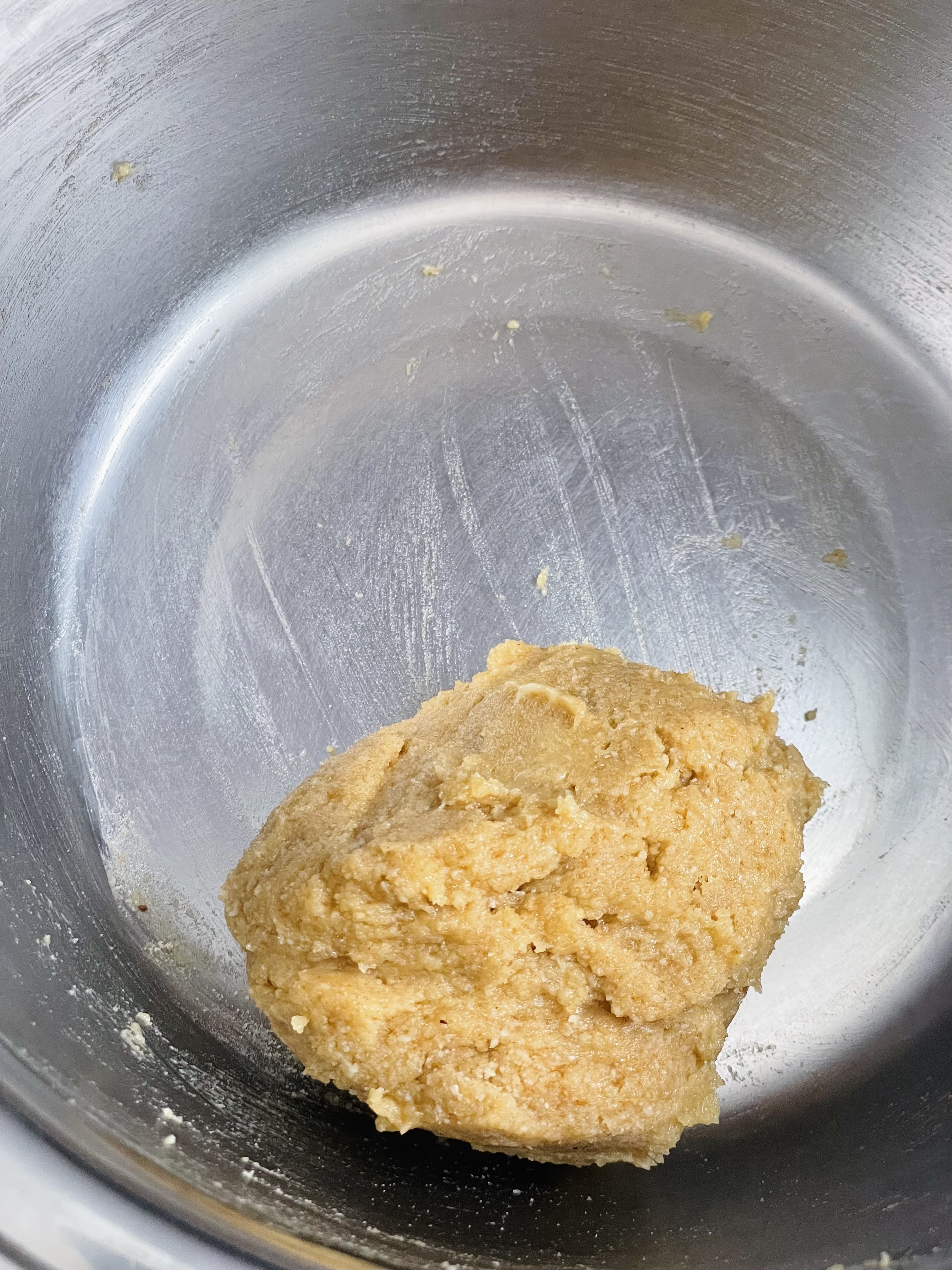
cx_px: 476
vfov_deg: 36.8
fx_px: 1907
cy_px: 635
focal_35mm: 52
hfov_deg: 28.0
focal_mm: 6
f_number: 2
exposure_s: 1/60
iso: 320
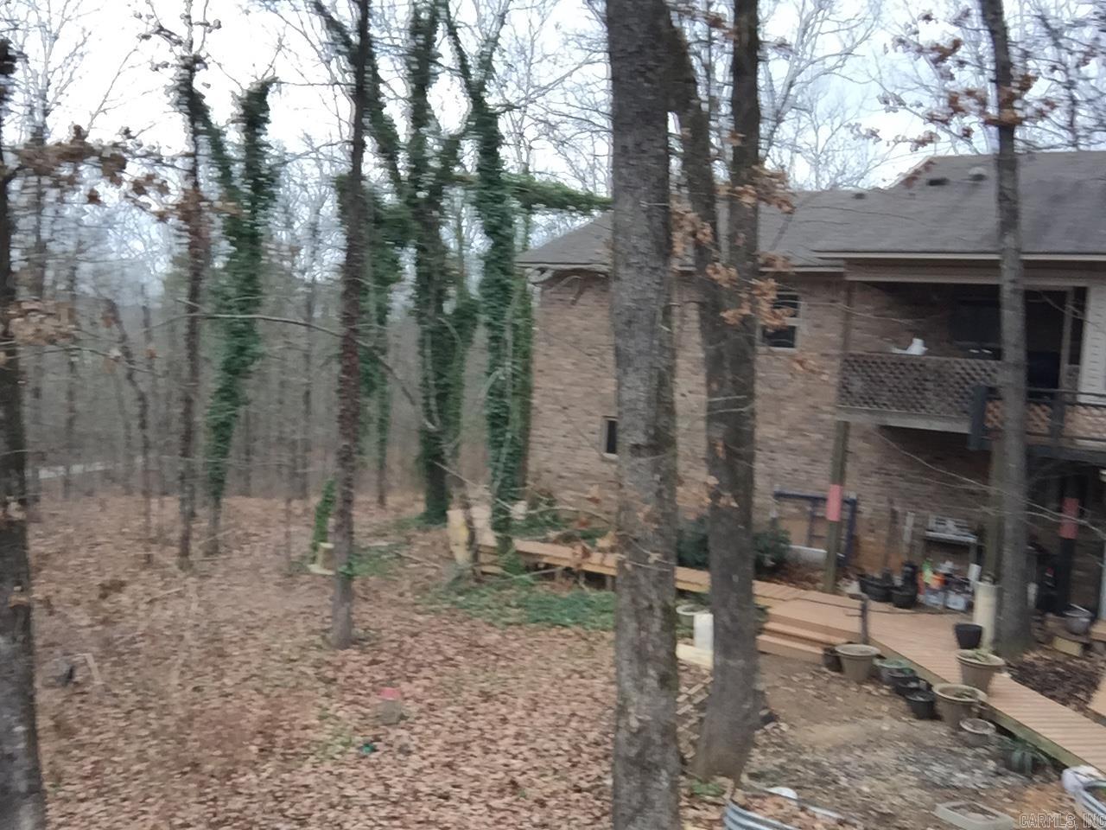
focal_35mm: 31
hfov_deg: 58.4
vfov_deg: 45.4
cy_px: 415
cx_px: 553
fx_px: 990
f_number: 2.2
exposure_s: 1/120
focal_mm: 2.65
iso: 40
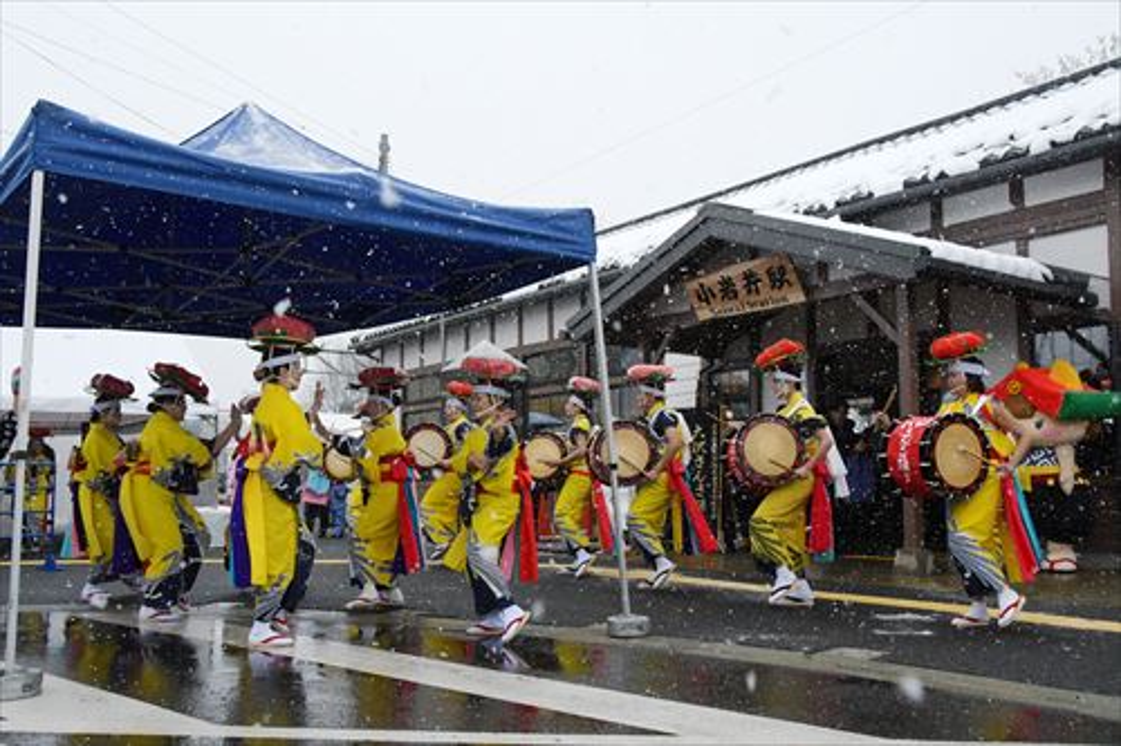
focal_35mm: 33
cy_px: 373
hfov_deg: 57.2
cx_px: 560
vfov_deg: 39.9
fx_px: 1027
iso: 2500
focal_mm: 22
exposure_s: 1/640
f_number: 13
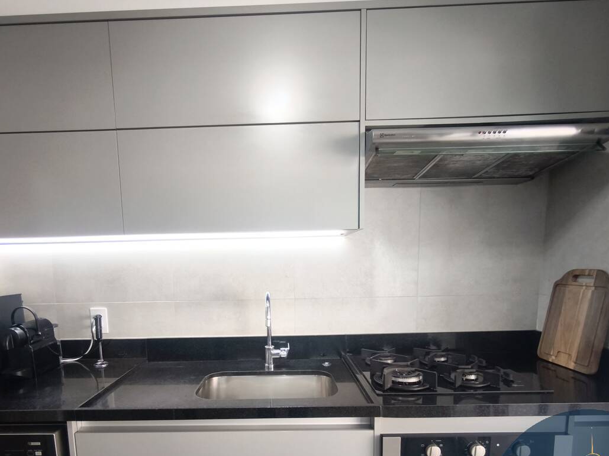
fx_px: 369
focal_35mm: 21
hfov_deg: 78.8
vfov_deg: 61.7
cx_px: 275
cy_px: 309
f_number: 2.2
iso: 100
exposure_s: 1/60
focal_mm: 1.91
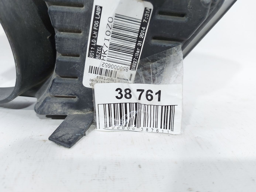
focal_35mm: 24
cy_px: 96
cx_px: 128
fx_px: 177
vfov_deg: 56.8
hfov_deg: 71.6
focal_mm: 5.23
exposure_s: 1/50
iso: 80
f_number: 1.8
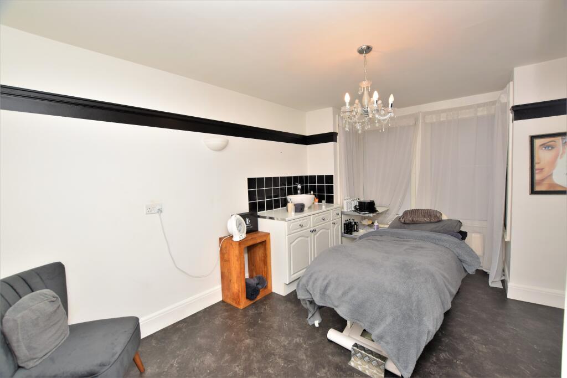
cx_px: 284
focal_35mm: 15
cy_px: 189
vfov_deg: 77.3
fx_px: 236
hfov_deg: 100.4
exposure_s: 1/60
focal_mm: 10
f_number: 5.6
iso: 400
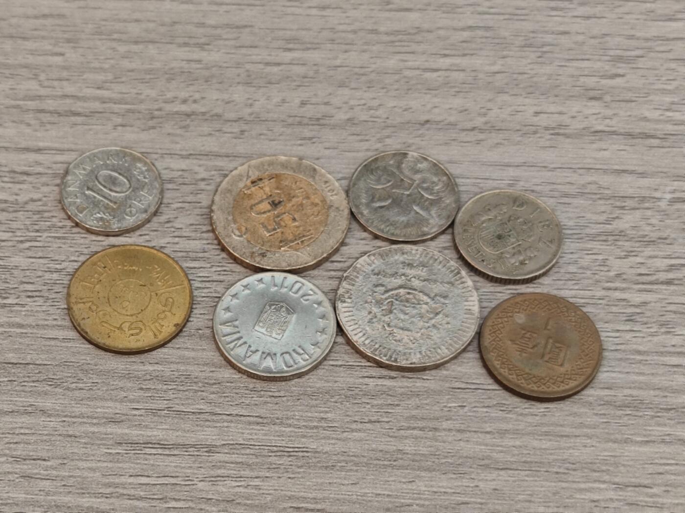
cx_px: 342
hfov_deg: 26.0
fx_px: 1484
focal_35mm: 75
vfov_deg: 19.6
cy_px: 256
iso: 640
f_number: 1.9
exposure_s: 1/36.4
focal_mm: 8.7
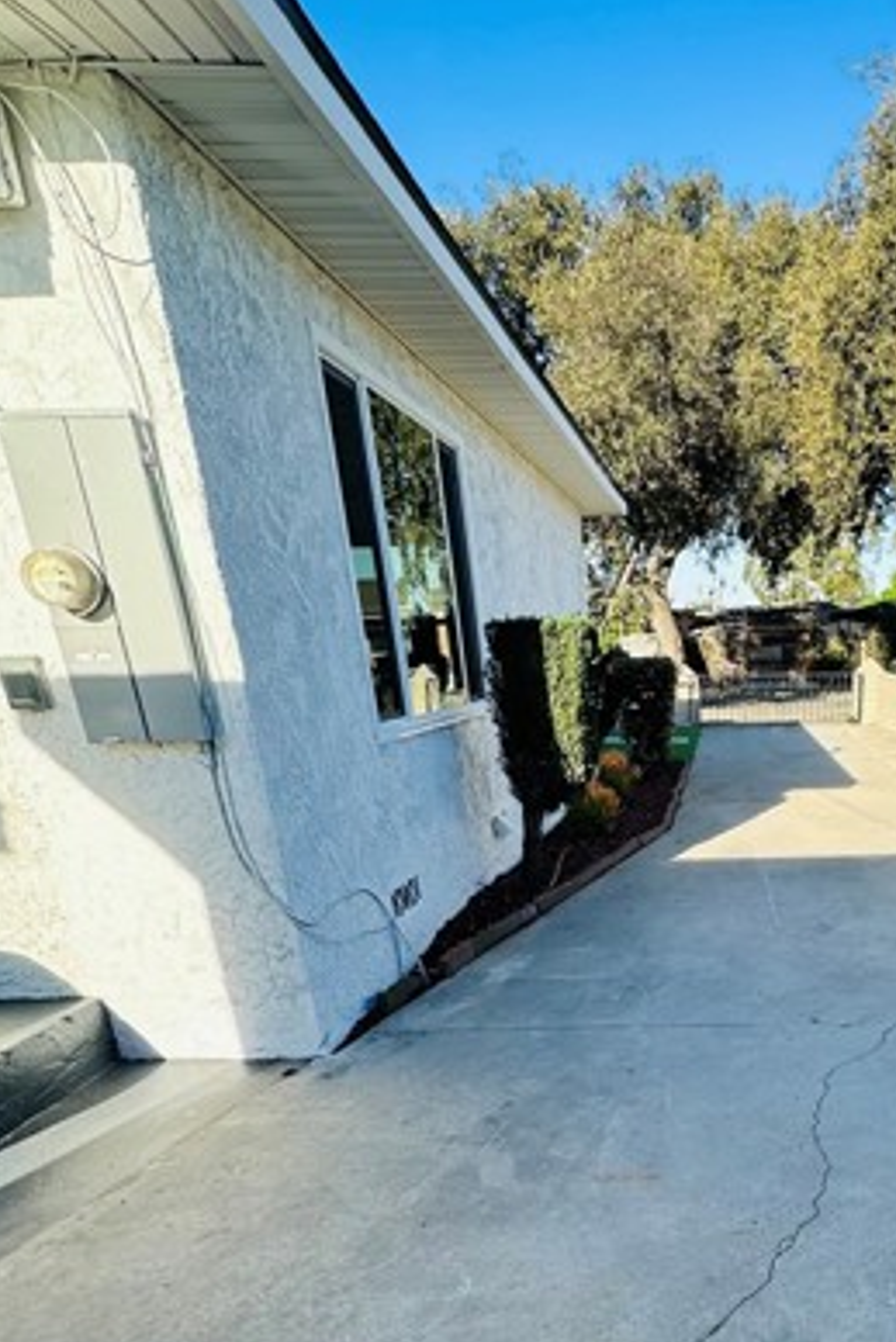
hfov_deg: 49.0
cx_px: 758
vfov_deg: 69.5
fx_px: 895
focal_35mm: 24
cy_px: 986
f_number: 2.2
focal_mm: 2.22
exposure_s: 1/473
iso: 40
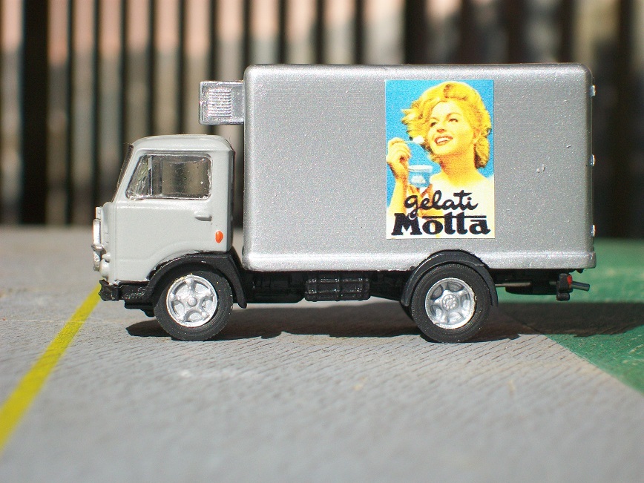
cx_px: 322
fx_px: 2009
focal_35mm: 108
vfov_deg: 13.7
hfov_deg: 18.2
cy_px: 242
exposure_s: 1/640
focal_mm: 18
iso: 64
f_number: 4.8
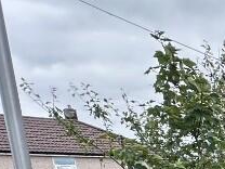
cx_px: 489
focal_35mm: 69
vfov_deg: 17.7
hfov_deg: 17.0
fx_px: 448
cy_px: 294
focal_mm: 2.22
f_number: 2.2
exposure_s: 1/339
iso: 40
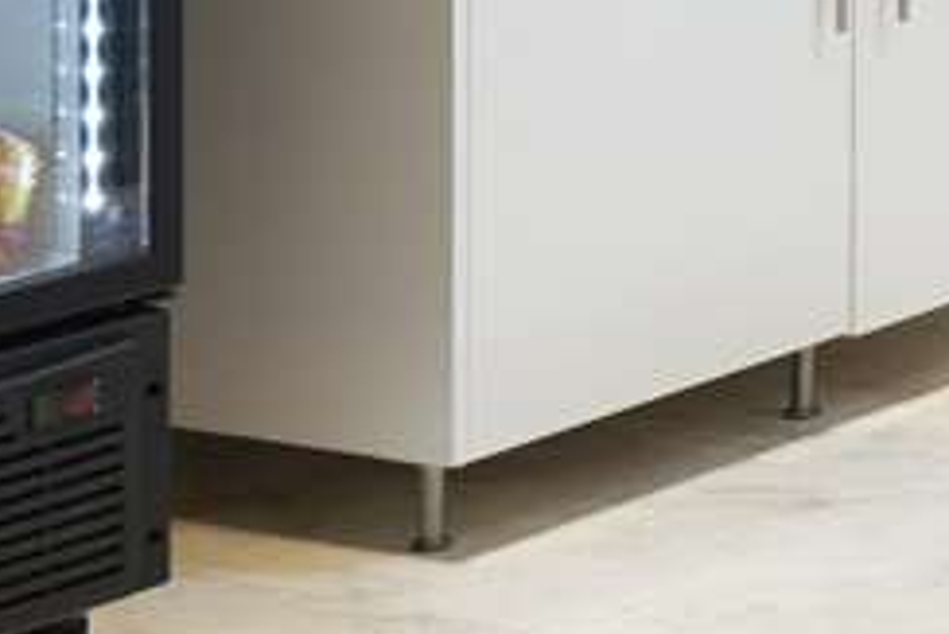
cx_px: 2201
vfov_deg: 7.3
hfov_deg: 10.2
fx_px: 4695
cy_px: -828
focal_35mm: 178
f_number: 7.1
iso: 250
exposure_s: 1/15
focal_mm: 29
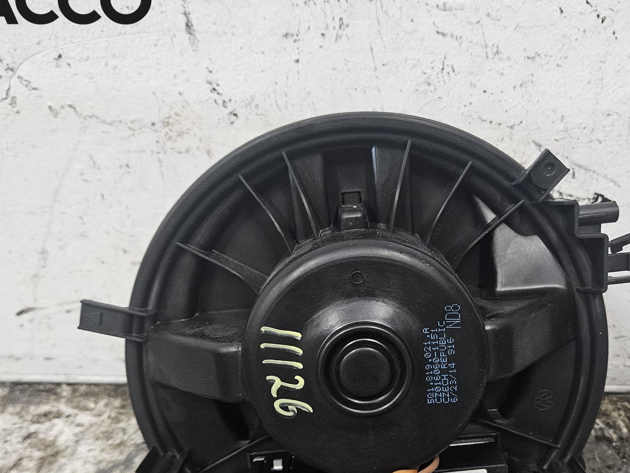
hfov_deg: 51.3
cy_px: 343
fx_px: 655
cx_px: 349
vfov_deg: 38.8
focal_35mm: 36
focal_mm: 5.4
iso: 400
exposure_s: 1/100
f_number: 1.8
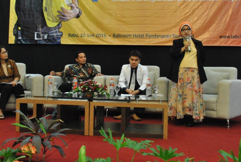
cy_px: 69
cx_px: 128
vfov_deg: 31.3
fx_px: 288
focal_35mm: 43
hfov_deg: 45.3
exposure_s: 1/8
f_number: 5.6
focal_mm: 22
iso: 800
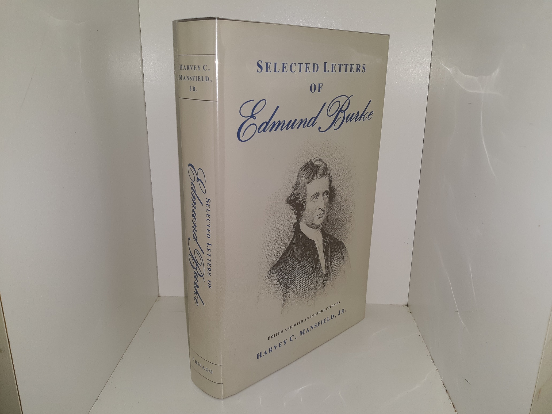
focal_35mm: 28
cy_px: 207
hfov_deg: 63.4
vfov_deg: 49.7
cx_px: 276
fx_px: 446
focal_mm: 3.7
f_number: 1.7
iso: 40
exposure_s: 1/194
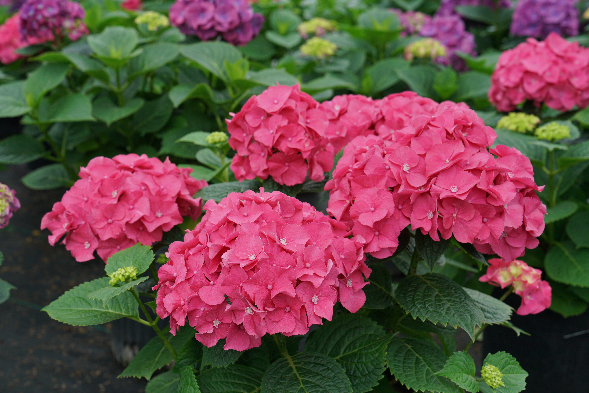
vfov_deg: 21.2
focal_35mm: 64
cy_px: 196
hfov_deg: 31.4
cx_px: 294
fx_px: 1047
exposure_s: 1/160
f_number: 8
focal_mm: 64
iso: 200
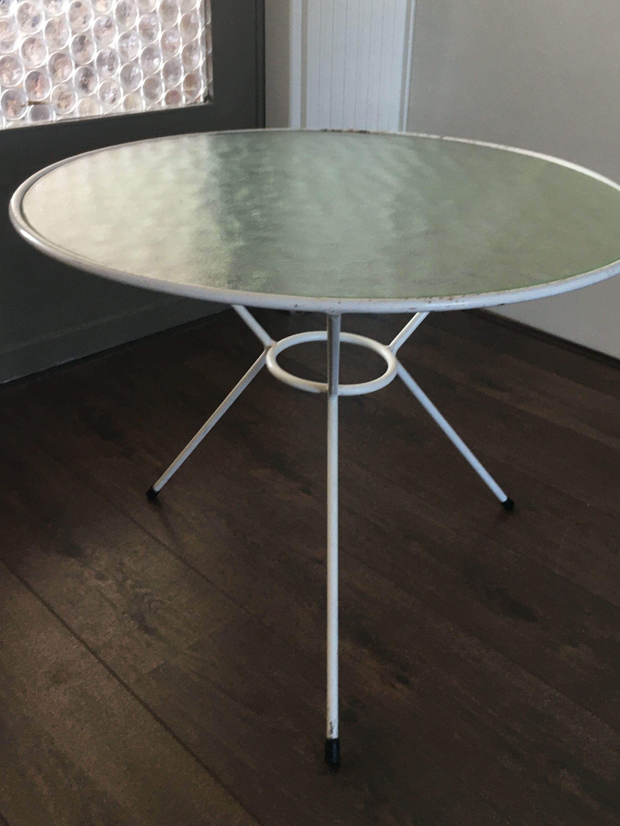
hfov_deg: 39.7
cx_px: 317
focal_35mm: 36
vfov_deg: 51.1
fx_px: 860
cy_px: 345
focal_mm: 4.15
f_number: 2.2
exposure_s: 1/33
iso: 40
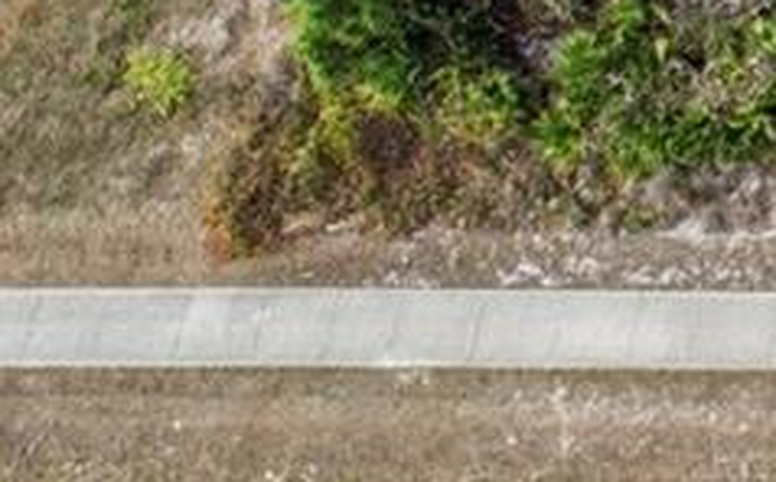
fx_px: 3189
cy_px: -589
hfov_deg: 10.4
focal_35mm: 151
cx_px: 2240
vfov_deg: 8.1
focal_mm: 8.4
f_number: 2.8
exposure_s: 1/640
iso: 110
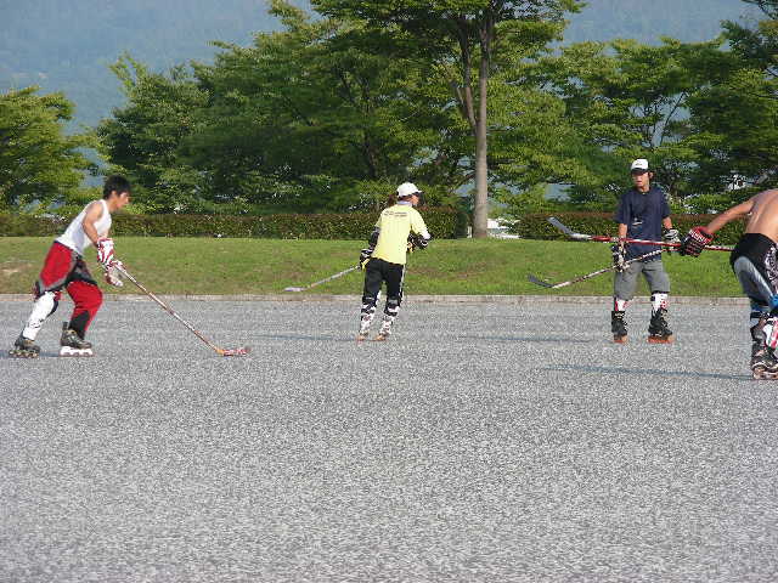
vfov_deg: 8.6
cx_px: 389
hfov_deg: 11.5
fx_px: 3866
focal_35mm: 172
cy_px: 292
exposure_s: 1/267
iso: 50
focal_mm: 28.7
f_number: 4
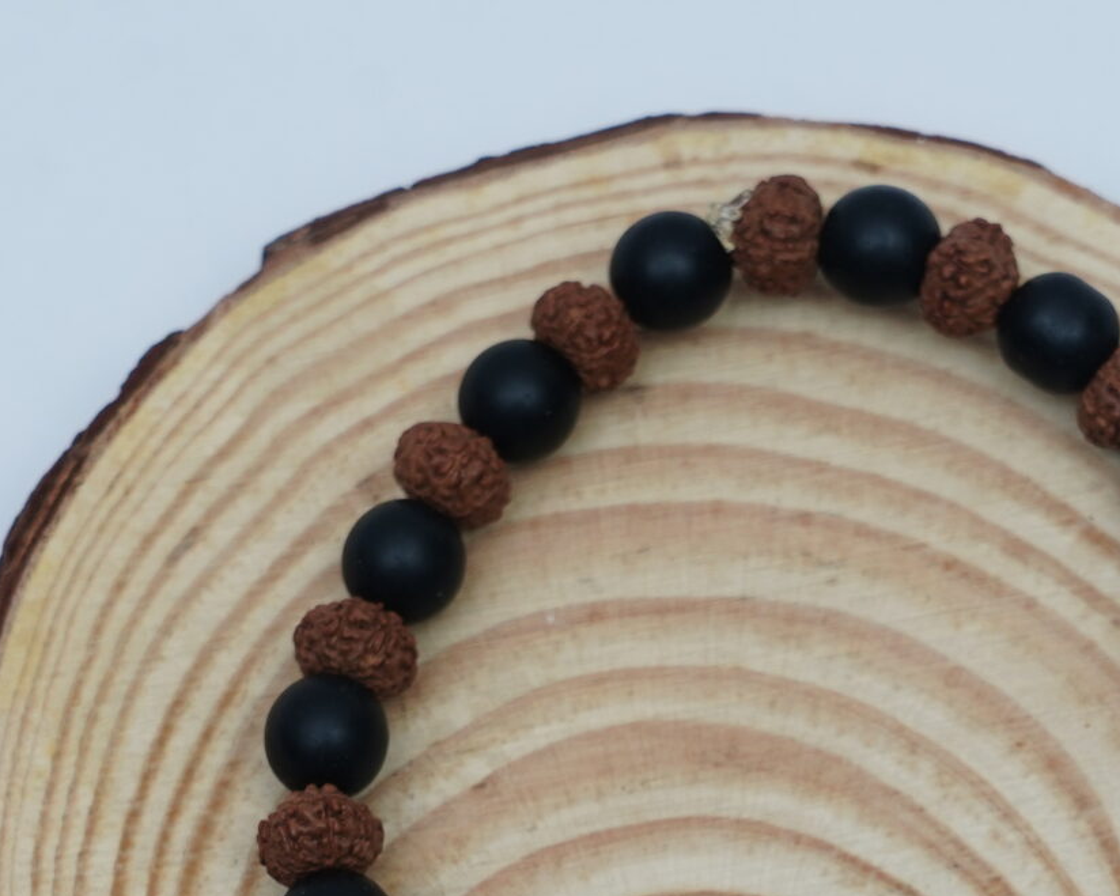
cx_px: 729
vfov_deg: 8.9
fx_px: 5701
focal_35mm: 172
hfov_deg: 11.2
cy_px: 954
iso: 400
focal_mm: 59
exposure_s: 1/125
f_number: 7.1
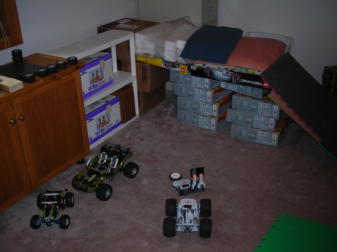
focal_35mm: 38
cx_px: 168
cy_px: 126
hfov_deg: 49.0
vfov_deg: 37.7
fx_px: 370
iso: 69
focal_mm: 6.3
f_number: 3.2
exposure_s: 1/60.1
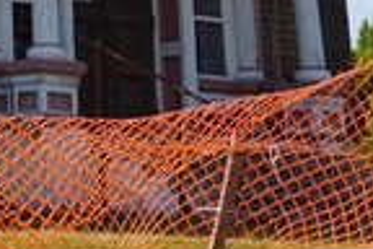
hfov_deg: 12.0
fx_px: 1645
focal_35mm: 159
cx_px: -285
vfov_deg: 8.3
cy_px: -227
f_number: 11
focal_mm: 19
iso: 100
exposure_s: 1/125
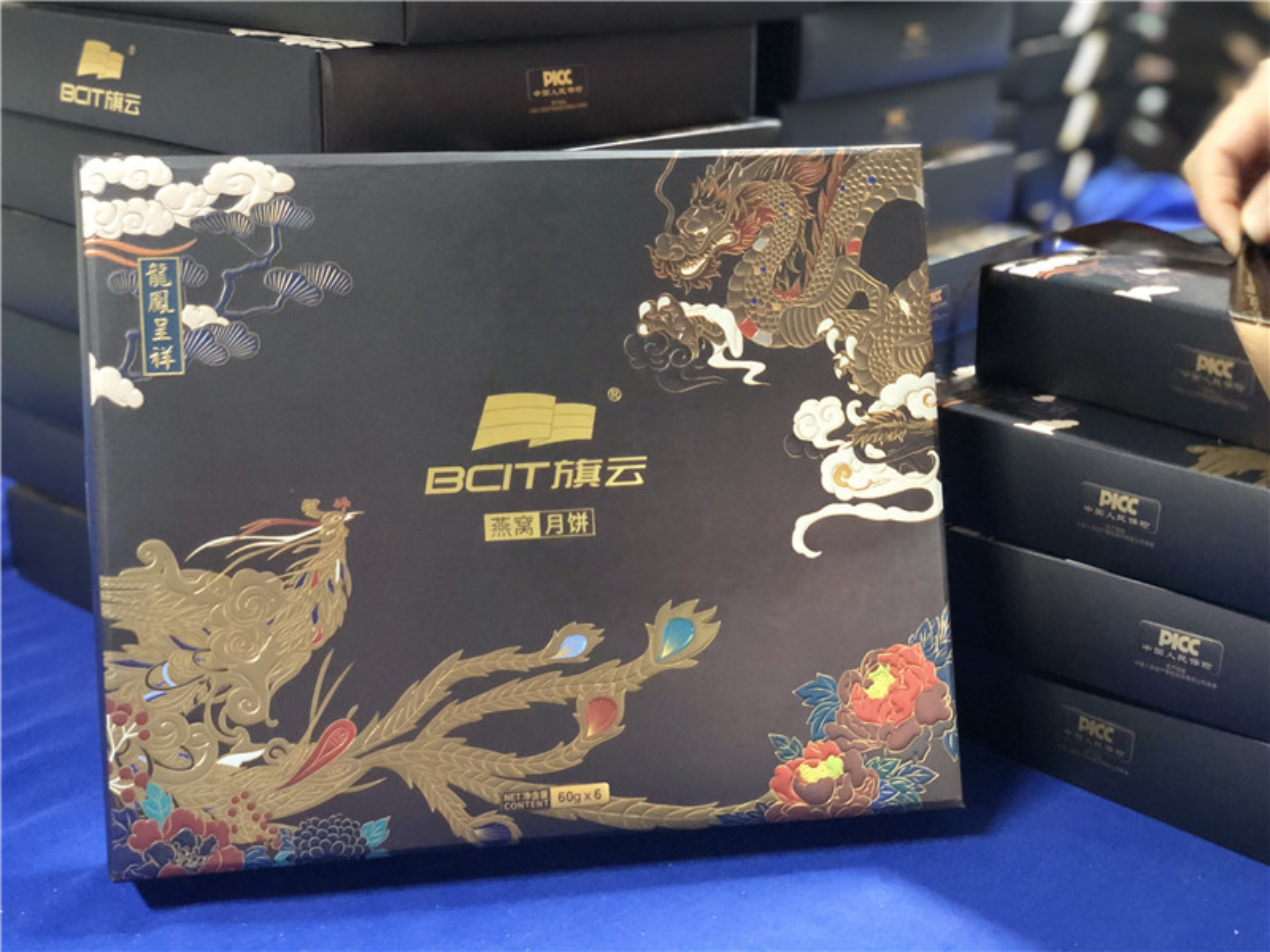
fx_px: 1908
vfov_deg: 28.0
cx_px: 635
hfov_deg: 36.8
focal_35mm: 52
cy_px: 476
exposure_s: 1/8
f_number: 2.4
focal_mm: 6
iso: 250
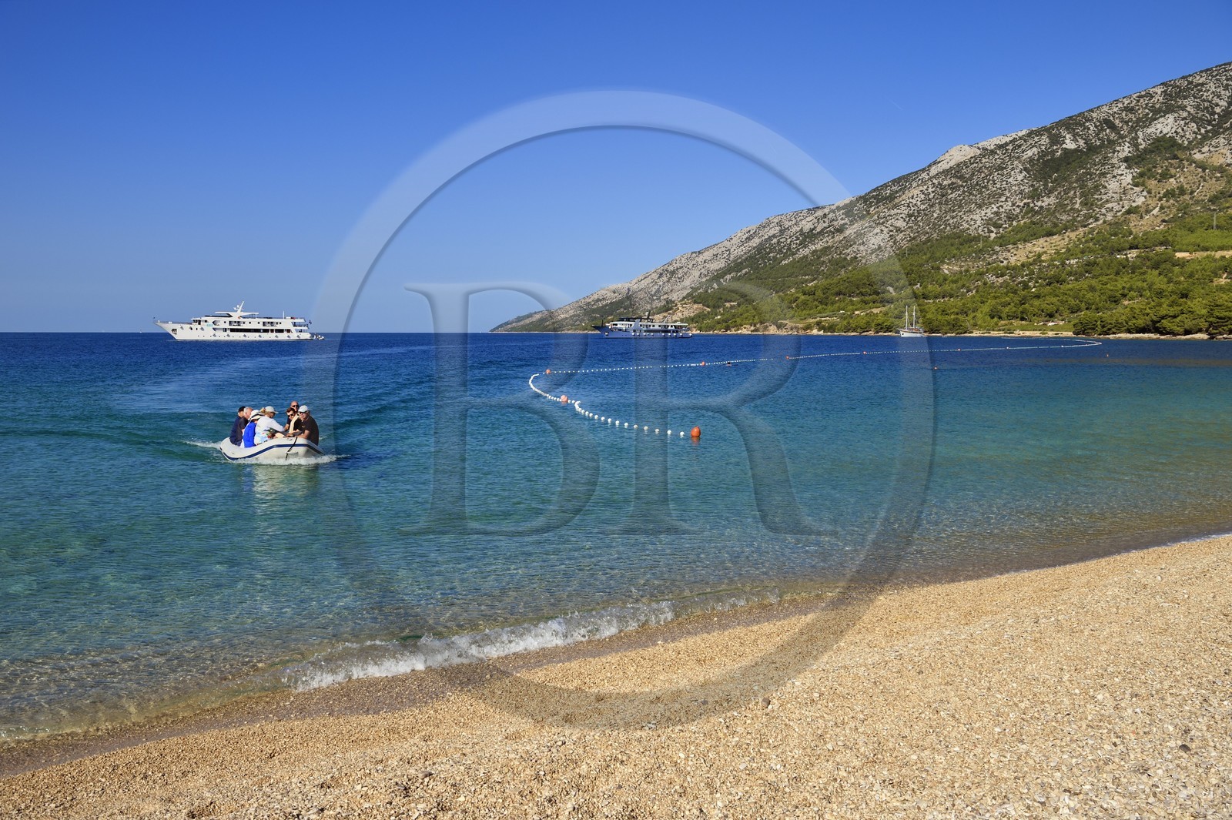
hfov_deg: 58.7
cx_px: 616
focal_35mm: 32
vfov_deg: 41.1
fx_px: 1094
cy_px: 410
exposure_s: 1/500
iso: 200
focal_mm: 32
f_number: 10
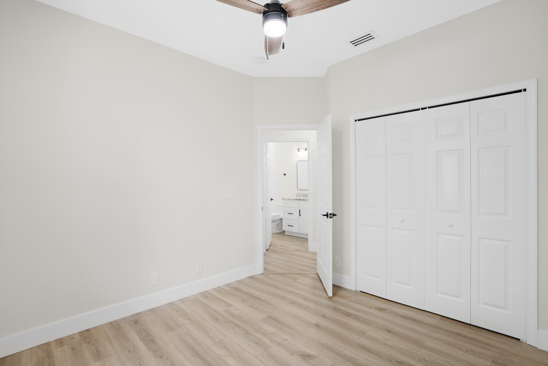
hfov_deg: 96.7
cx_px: 274
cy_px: 183
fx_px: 244
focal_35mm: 16
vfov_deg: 73.8
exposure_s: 1/60
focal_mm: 16
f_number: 8
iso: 2000
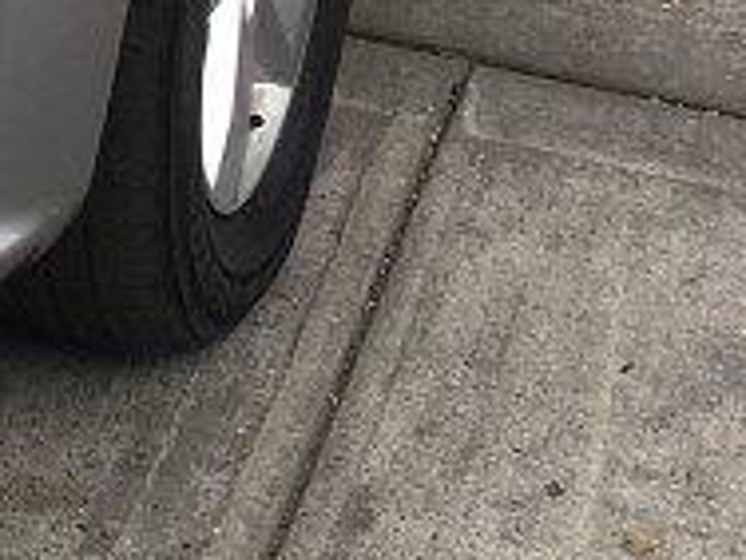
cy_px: -703
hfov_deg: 11.5
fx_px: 3405
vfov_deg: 8.7
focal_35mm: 158
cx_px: -639
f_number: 2.2
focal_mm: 4.15
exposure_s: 1/154
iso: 25
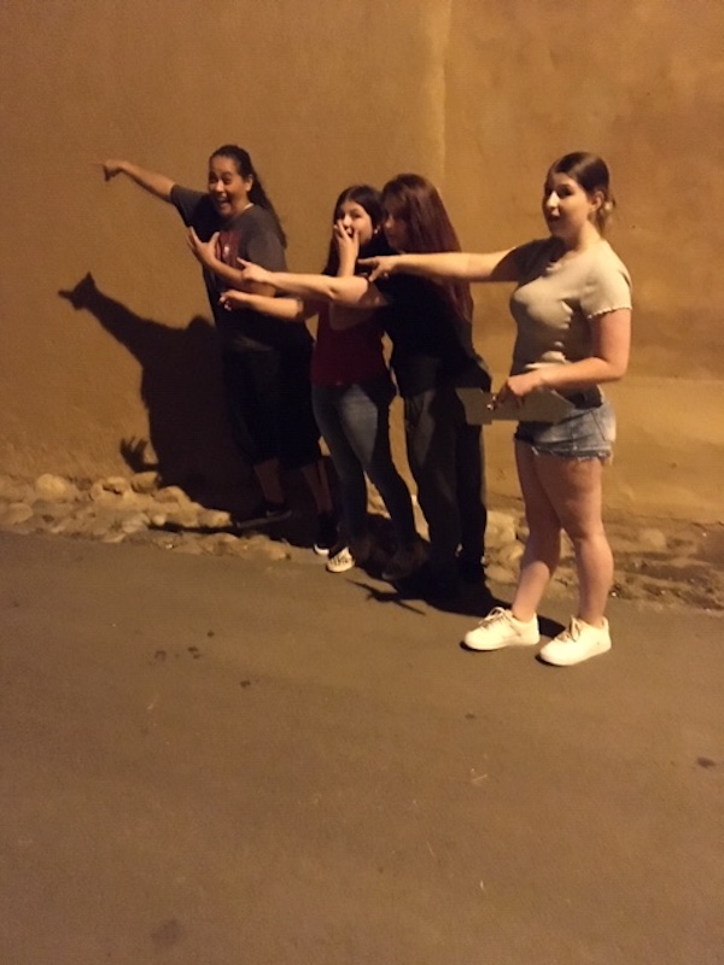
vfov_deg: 61.7
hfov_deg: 48.2
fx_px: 809
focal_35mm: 29
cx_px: 362
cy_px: 482
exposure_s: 1/15
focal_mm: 4.15
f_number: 2.2
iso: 2000
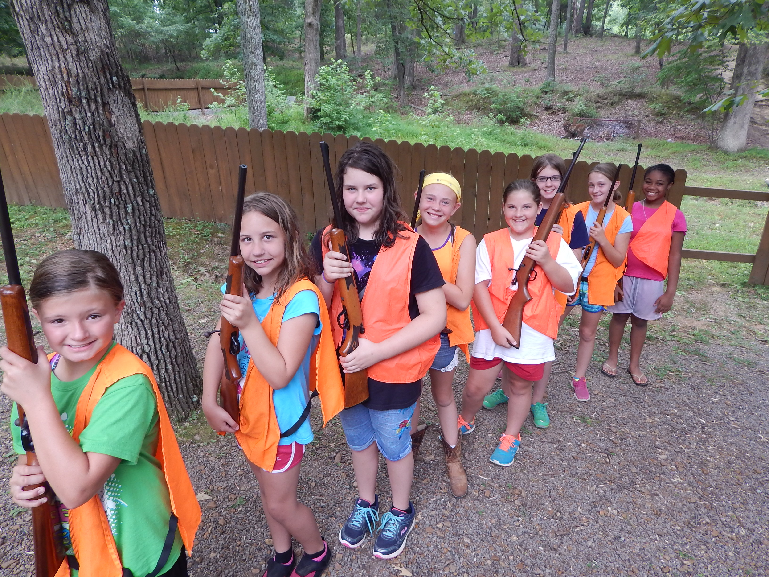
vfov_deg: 58.9
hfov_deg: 73.9
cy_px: 288
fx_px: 511
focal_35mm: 23
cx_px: 384
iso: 125
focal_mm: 4
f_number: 3
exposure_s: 1/50
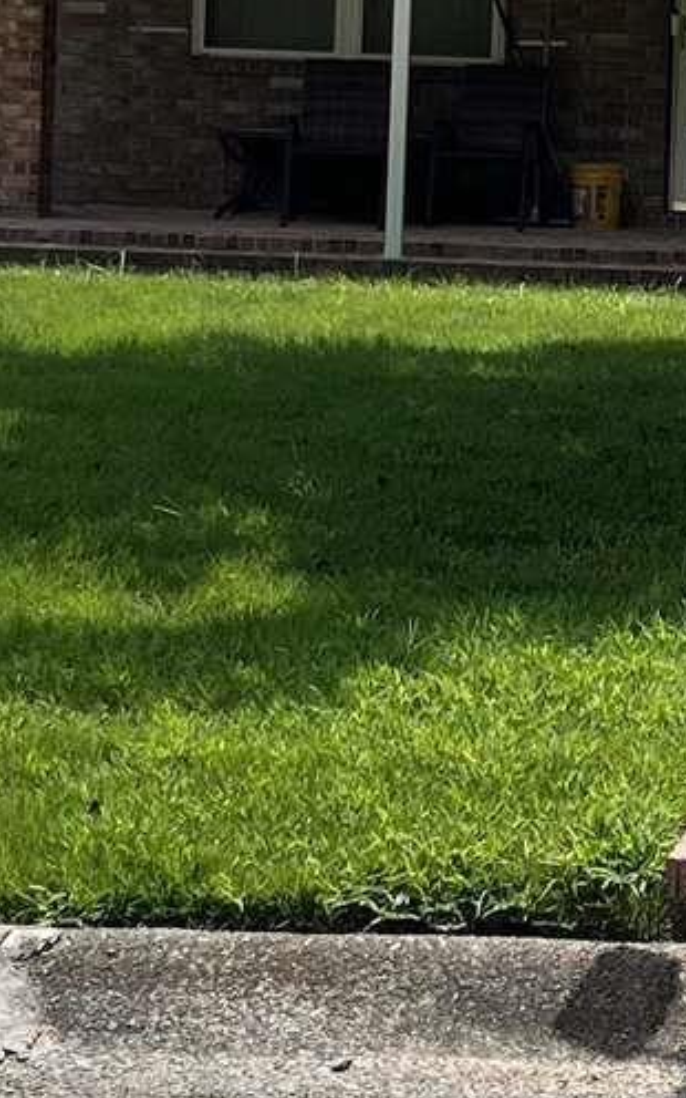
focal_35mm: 128
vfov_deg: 16.2
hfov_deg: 10.0
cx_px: 983
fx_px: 3829
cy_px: 159
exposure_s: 1/2755
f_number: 1.6
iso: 50
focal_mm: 5.1
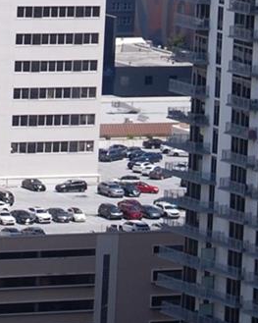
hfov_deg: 4.1
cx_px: 64
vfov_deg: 5.1
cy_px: -94
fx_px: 3593
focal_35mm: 376
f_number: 10
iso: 200
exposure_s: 1/400
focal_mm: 55
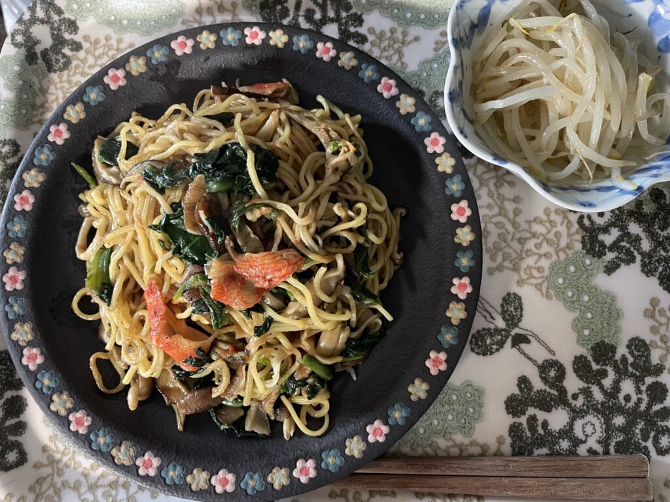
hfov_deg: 67.3
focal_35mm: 26
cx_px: 335
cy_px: 251
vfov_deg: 53.1
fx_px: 503
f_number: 1.6
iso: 640
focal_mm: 4.2
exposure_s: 1/25
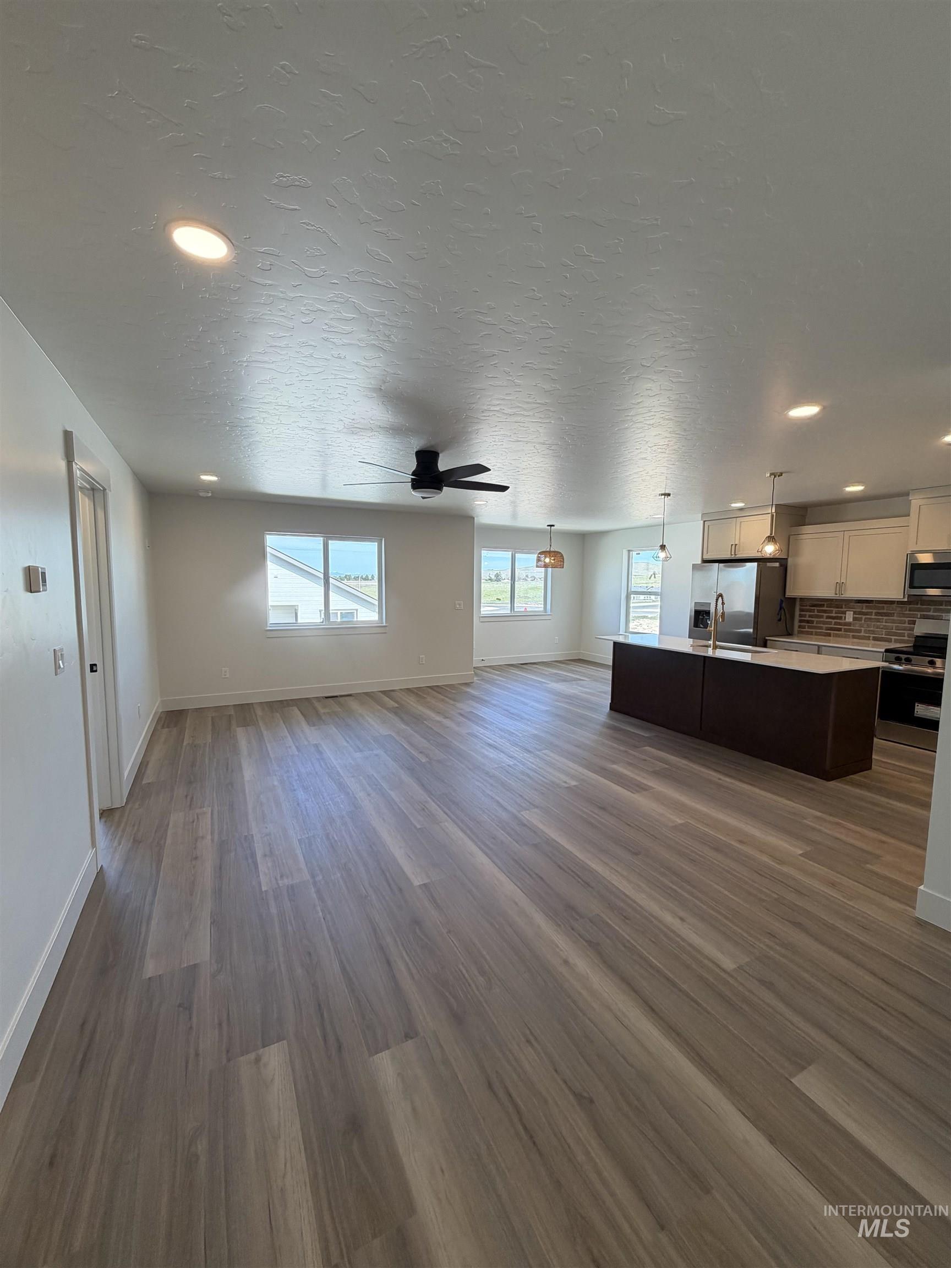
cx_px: 476
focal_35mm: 14
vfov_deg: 102.1
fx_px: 513
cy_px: 634
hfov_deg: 85.7
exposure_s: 1/121
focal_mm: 2.22
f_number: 2.2
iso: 80
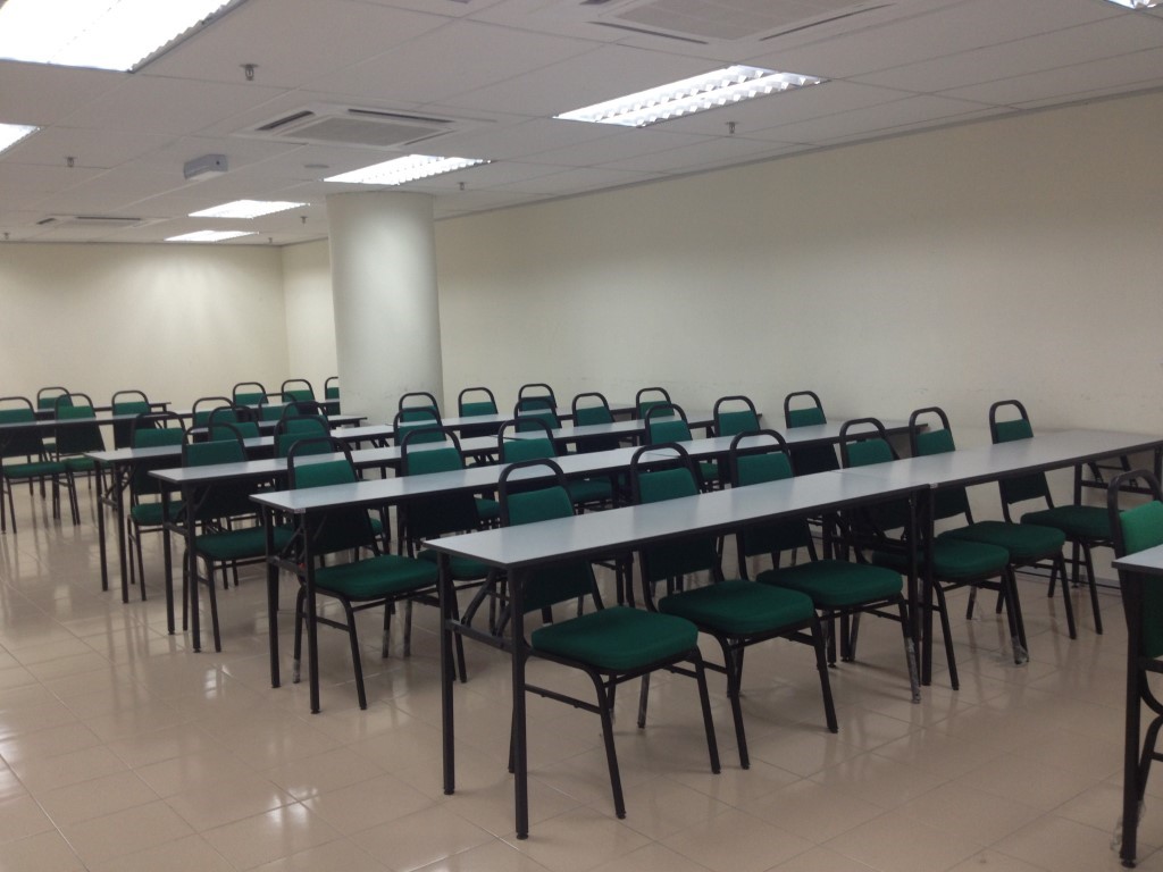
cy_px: 436
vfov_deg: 40.7
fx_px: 1176
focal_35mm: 35
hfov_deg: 52.6
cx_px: 582
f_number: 2.4
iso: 64
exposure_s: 1/20
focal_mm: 4.28
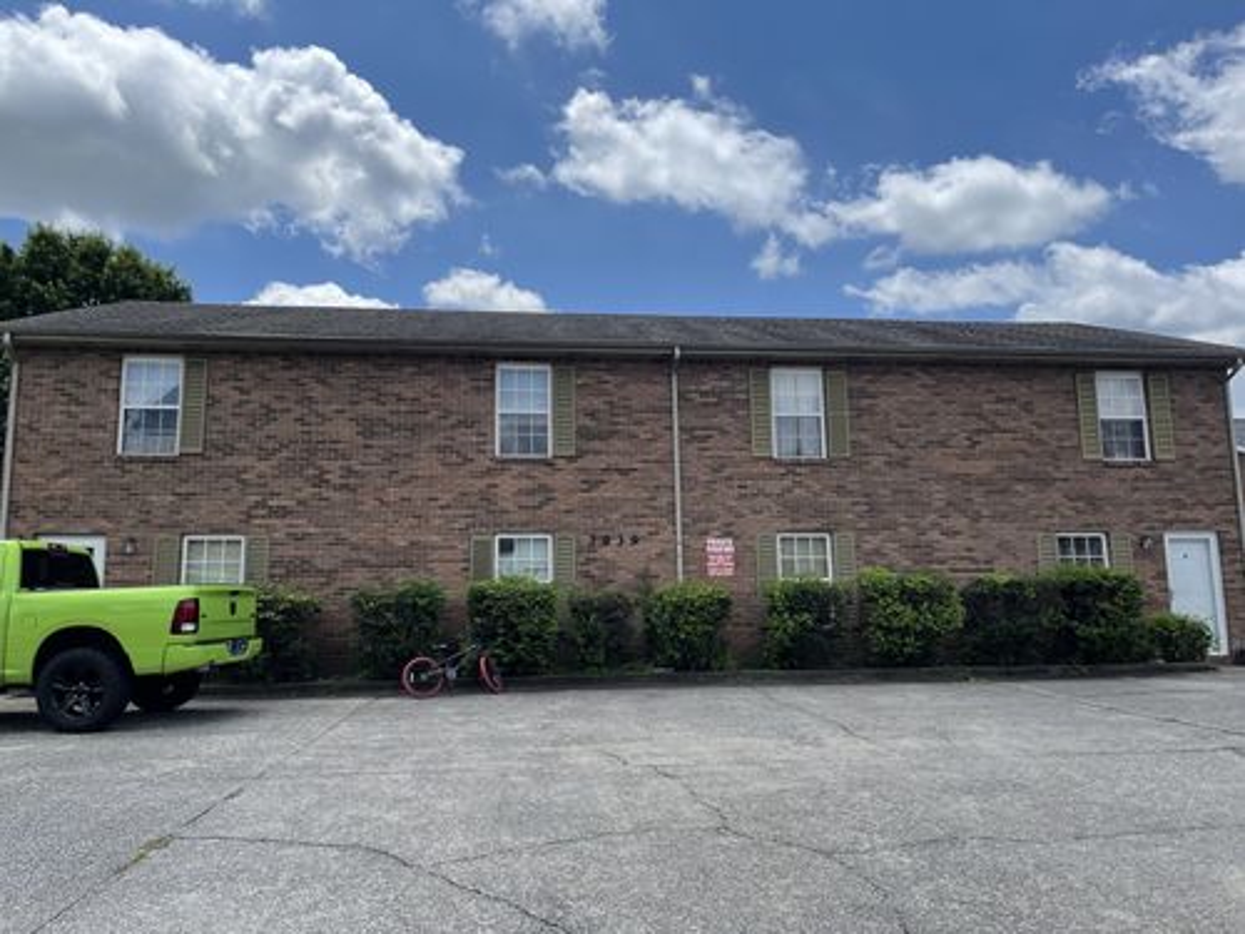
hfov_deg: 67.3
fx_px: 935
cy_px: 467
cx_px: 622
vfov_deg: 53.1
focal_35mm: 26
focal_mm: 5.1
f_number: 1.6
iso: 32
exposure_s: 1/3788
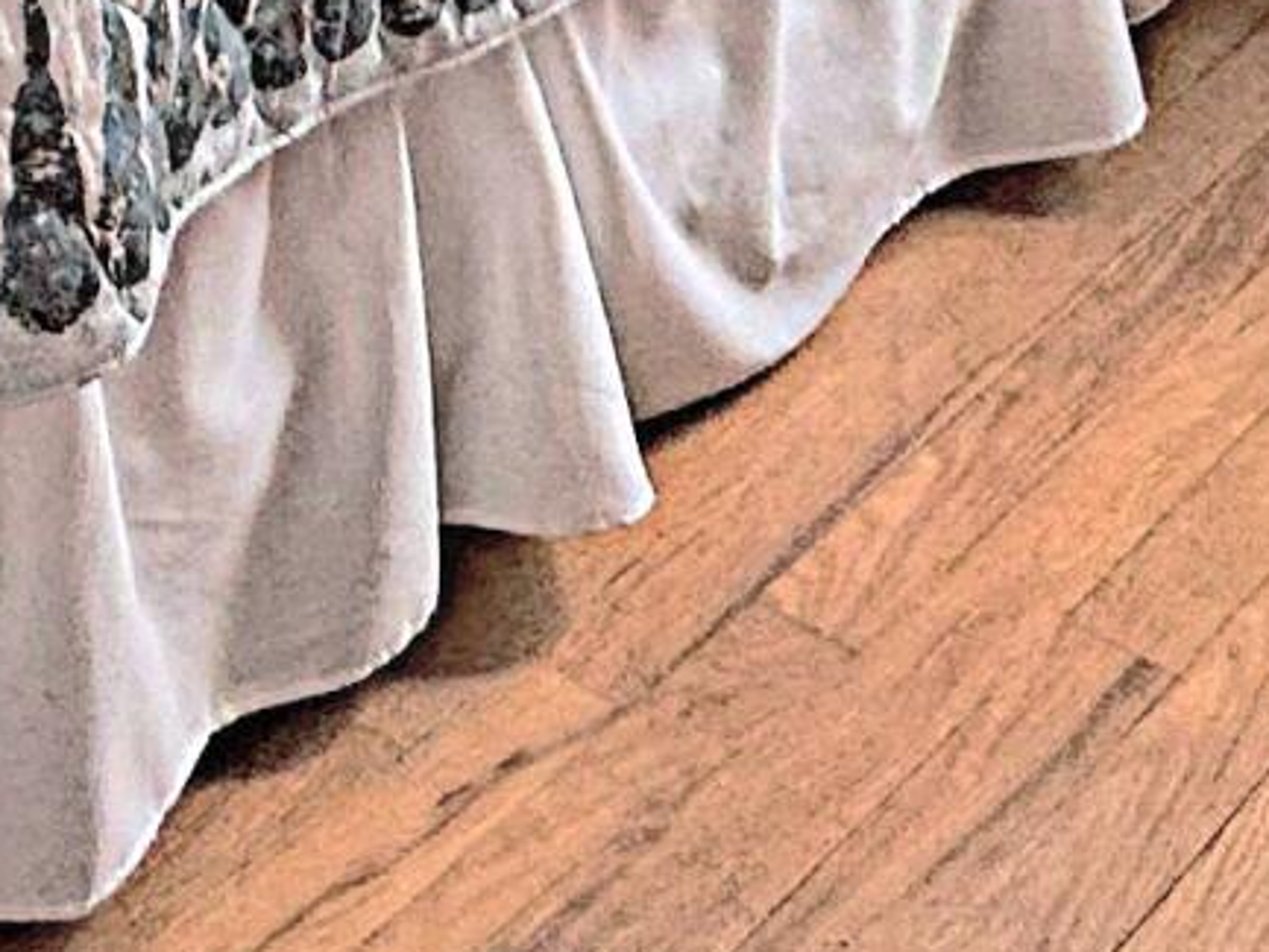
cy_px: -1242
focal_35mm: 97
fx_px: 3557
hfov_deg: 17.7
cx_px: -744
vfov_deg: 12.4
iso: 80
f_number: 2.2
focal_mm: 2.22
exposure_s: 1/99
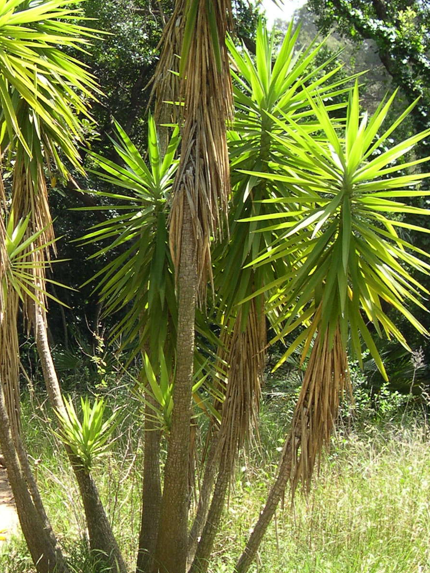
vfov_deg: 27.0
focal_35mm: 72
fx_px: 1193
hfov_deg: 20.3
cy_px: 289
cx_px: 103
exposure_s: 1/294
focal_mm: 8
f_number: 2.8
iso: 100
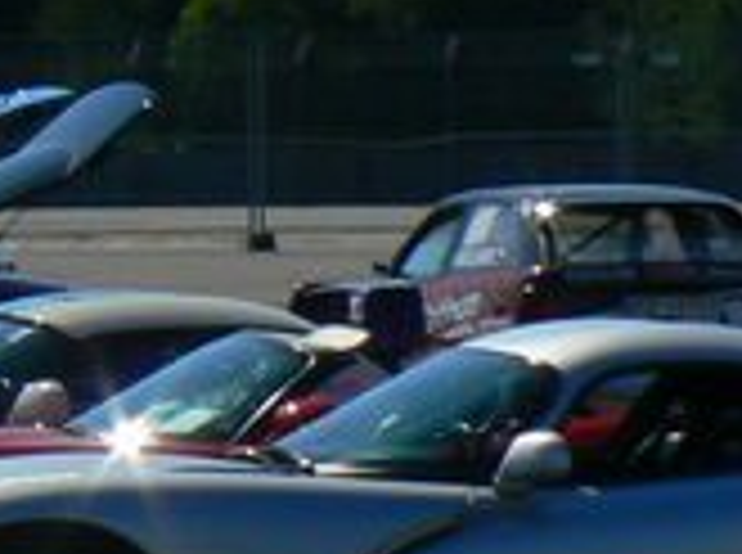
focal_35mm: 552
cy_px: 261
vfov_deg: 2.7
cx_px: -472
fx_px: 11806
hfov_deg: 3.6
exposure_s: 1/640
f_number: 8
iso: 80
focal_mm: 19.5
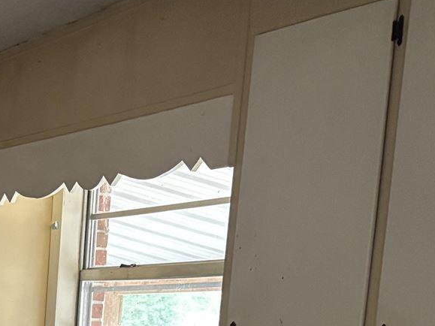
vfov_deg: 14.9
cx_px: -317
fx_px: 1156
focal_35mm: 92
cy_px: 488
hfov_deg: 17.7
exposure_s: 1/30
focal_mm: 5.96
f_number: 1.6
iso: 640
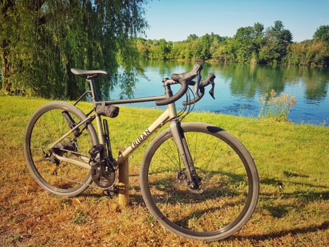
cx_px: 164
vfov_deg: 53.1
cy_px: 124
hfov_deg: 67.3
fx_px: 247
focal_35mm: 26
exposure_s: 1/1264
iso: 40
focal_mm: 4.2
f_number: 1.7
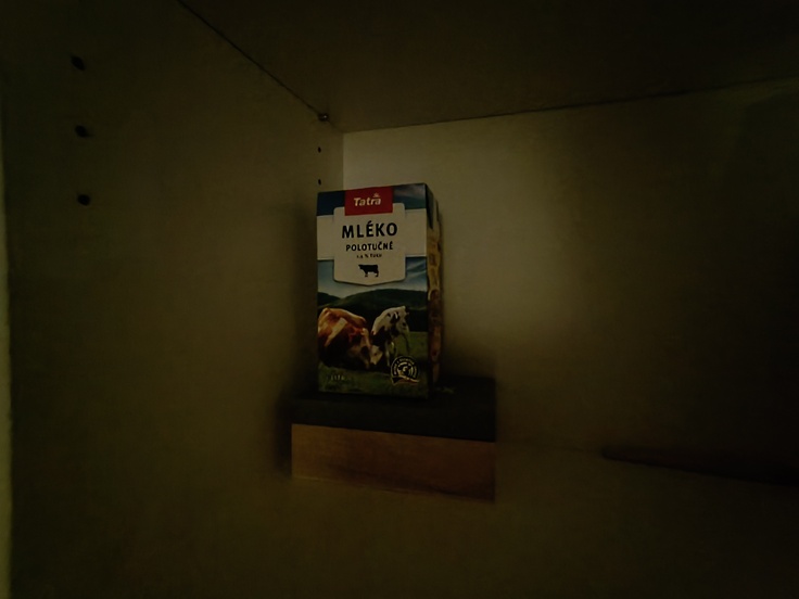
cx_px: 400
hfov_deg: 94.5
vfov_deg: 78.1
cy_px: 300
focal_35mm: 16
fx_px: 369
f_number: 2.2
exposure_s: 1/7.14
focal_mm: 1.66
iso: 1566
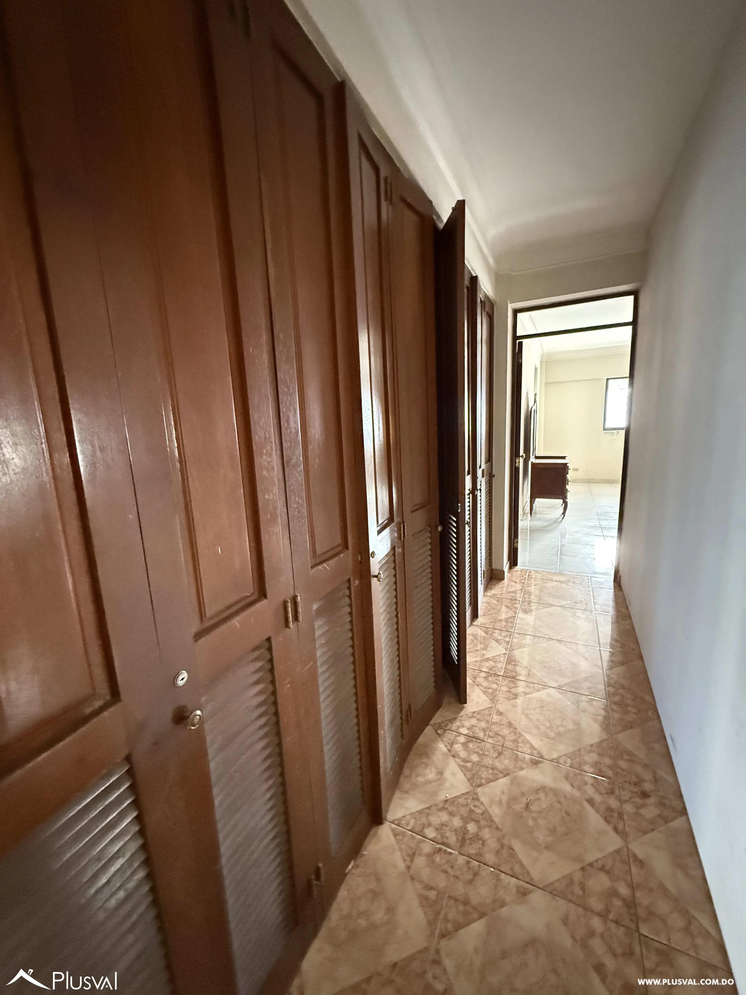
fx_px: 402
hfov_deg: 85.7
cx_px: 373
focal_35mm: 14
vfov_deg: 102.1
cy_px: 498
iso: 1600
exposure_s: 1/45
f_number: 2.2
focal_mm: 2.22
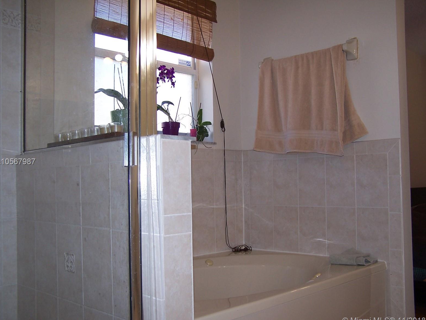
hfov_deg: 47.9
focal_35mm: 39
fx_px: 480
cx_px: 213
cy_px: 162
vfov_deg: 36.8
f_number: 2.8
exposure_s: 1/60
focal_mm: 6.3
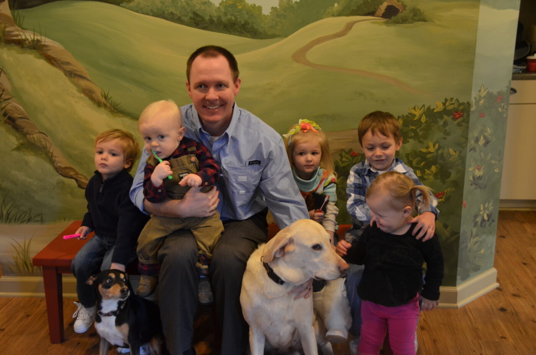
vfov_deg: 32.9
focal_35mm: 40
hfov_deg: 48.0
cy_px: 178
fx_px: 602
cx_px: 268
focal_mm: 27
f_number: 3.8
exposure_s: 1/30
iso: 1000
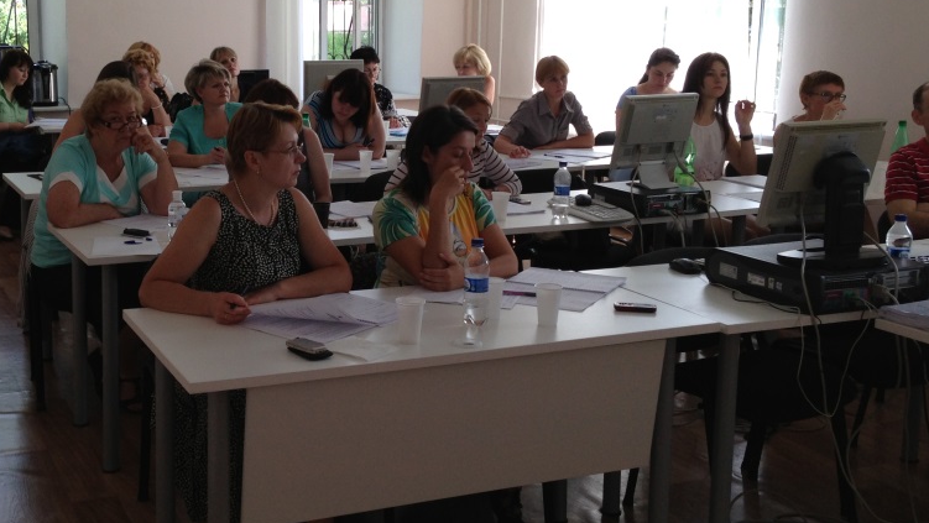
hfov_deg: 41.6
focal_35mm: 49
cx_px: 325
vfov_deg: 24.4
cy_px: 202
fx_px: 1207
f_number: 2.4
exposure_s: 1/120
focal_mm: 4.13
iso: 64
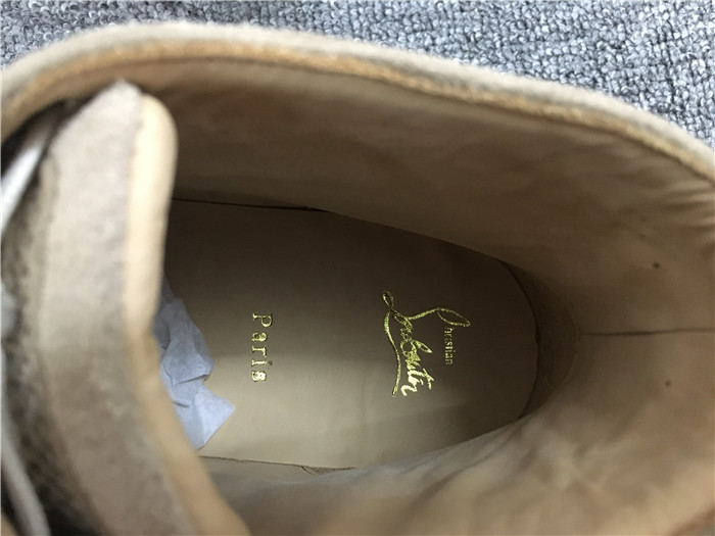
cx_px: 358
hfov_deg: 61.7
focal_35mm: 29
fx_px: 599
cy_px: 268
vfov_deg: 48.2
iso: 640
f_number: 2.2
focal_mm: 4.15
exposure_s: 1/17
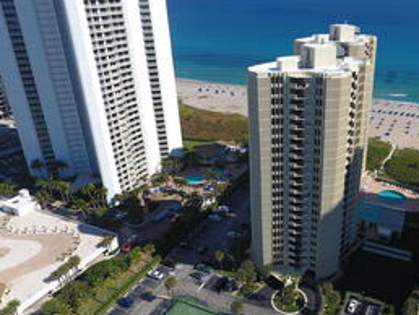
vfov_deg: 45.5
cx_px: 297
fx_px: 376
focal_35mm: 31
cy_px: 154
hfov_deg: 56.3
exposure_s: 1/1232
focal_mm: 3.61
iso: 100
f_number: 2.8
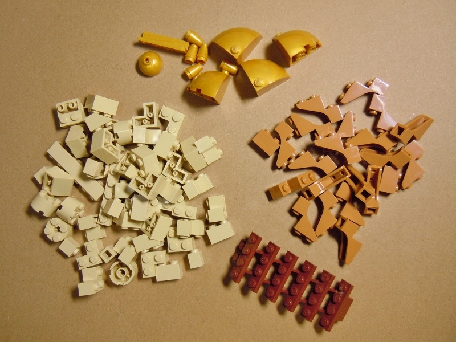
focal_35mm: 30
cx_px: 228
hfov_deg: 60.0
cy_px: 171
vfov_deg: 46.8
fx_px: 395
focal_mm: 5.4
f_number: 3.5
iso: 200
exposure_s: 1/25
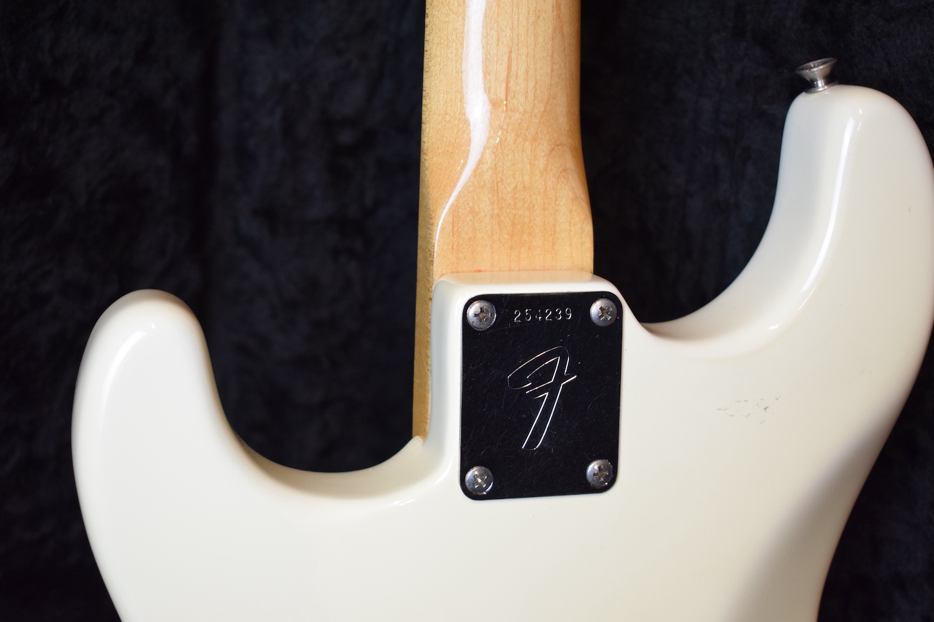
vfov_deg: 22.6
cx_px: 467
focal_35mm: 60
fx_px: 1557
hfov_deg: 33.4
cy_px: 311
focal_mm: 40
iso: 1600
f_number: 5
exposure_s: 1/60
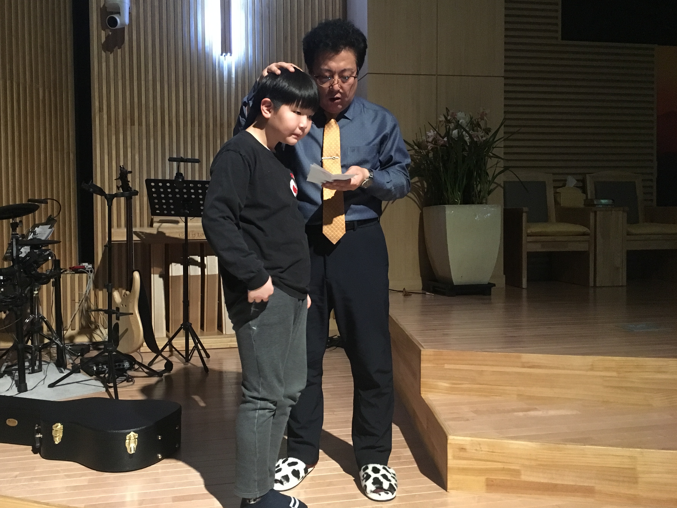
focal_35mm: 33
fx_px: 645
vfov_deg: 42.9
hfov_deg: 55.2
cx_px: 296
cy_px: 231
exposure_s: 1/15
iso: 320
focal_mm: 4.15
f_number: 2.2
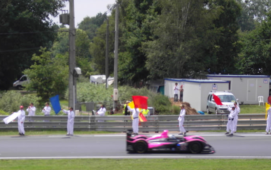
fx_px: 1197
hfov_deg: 12.9
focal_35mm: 162
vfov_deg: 8.1
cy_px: 145
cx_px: 103
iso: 80
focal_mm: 21.6
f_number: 5.9
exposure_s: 1/400
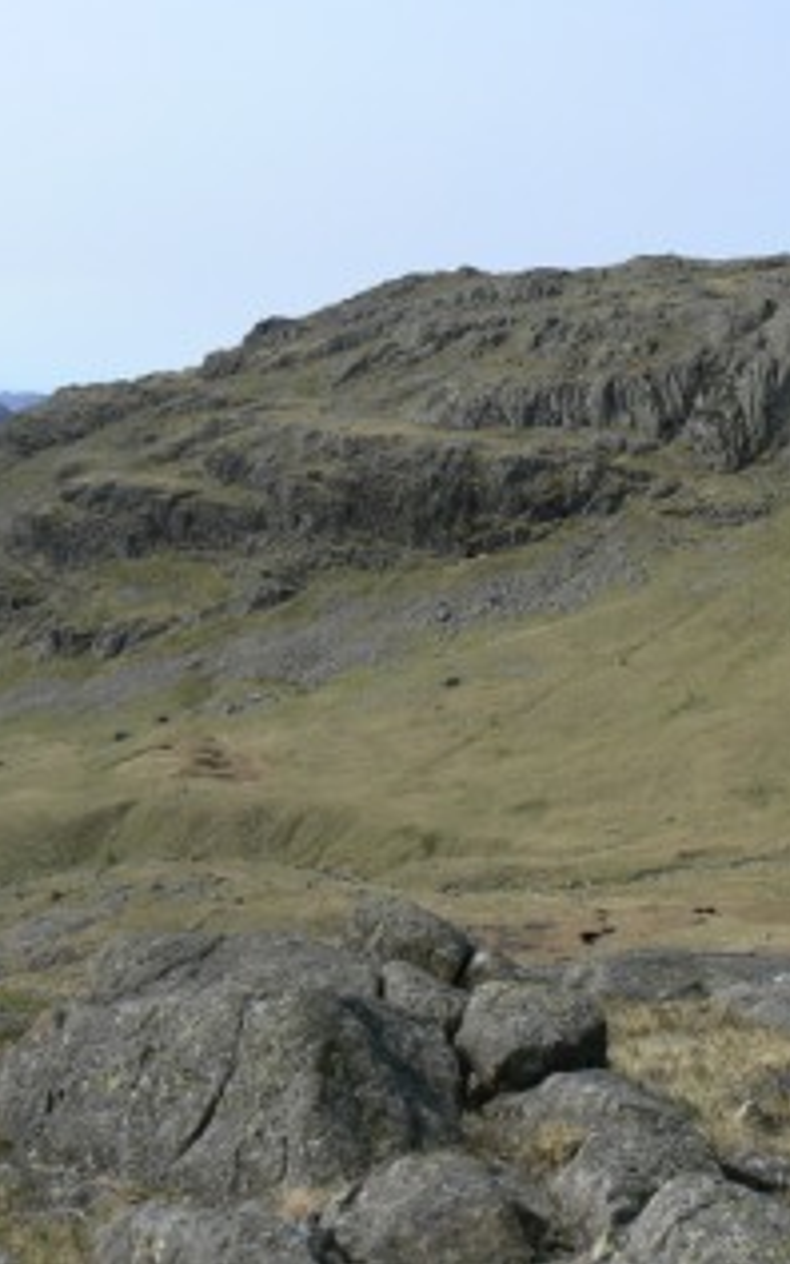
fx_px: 1792
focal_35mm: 52
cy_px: 622
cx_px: 467
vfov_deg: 38.9
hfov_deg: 24.8
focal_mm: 6
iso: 80
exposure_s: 1/400
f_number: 6.3
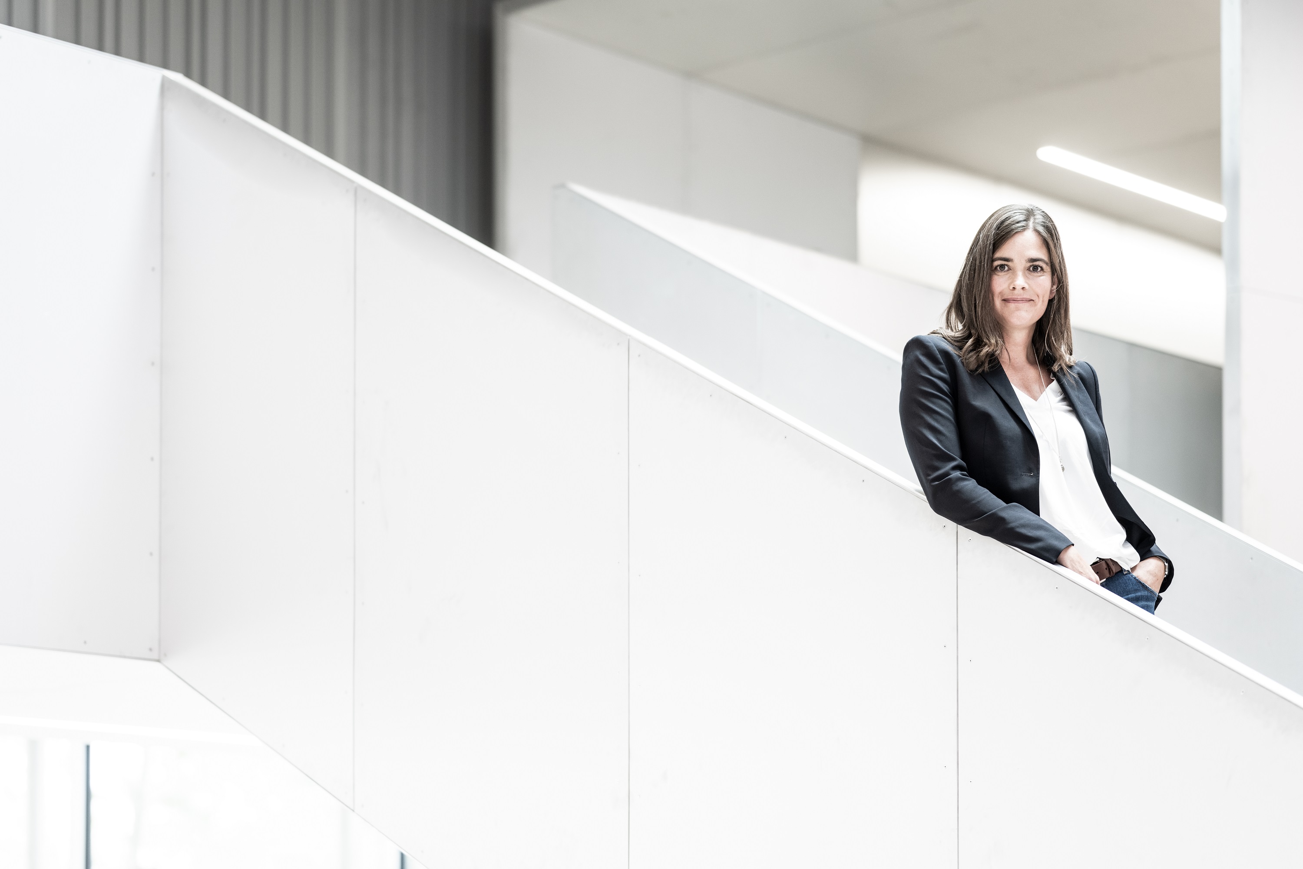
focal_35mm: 85
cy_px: 434
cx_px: 652
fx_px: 3076
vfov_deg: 16.1
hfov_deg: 23.9
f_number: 2
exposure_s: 1/125
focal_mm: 85
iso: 400
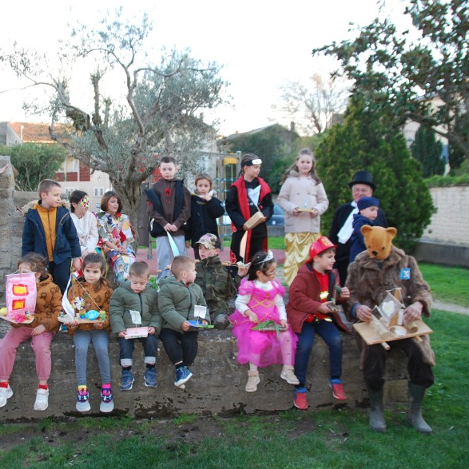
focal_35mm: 35
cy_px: 233
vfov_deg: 47.2
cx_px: 156
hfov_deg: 46.5
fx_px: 536
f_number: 4
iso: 400
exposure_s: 1/125
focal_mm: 18
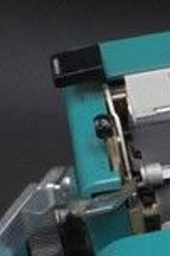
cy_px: 352
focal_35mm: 210
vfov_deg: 9.6
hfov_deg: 6.1
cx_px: 501
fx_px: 1491
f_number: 4
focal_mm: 6.1
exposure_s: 1/40
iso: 100
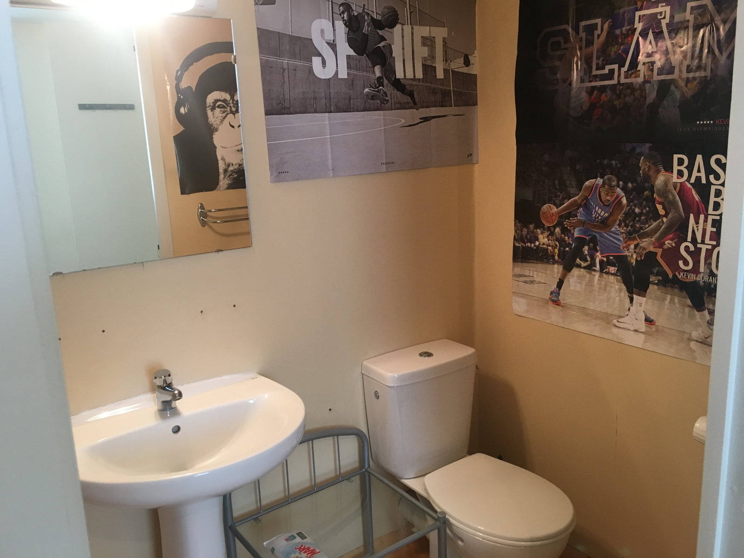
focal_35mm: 29
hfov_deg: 61.7
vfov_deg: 48.2
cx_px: 372
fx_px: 623
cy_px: 279
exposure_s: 1/33
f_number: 2.2
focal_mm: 4.15
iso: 125
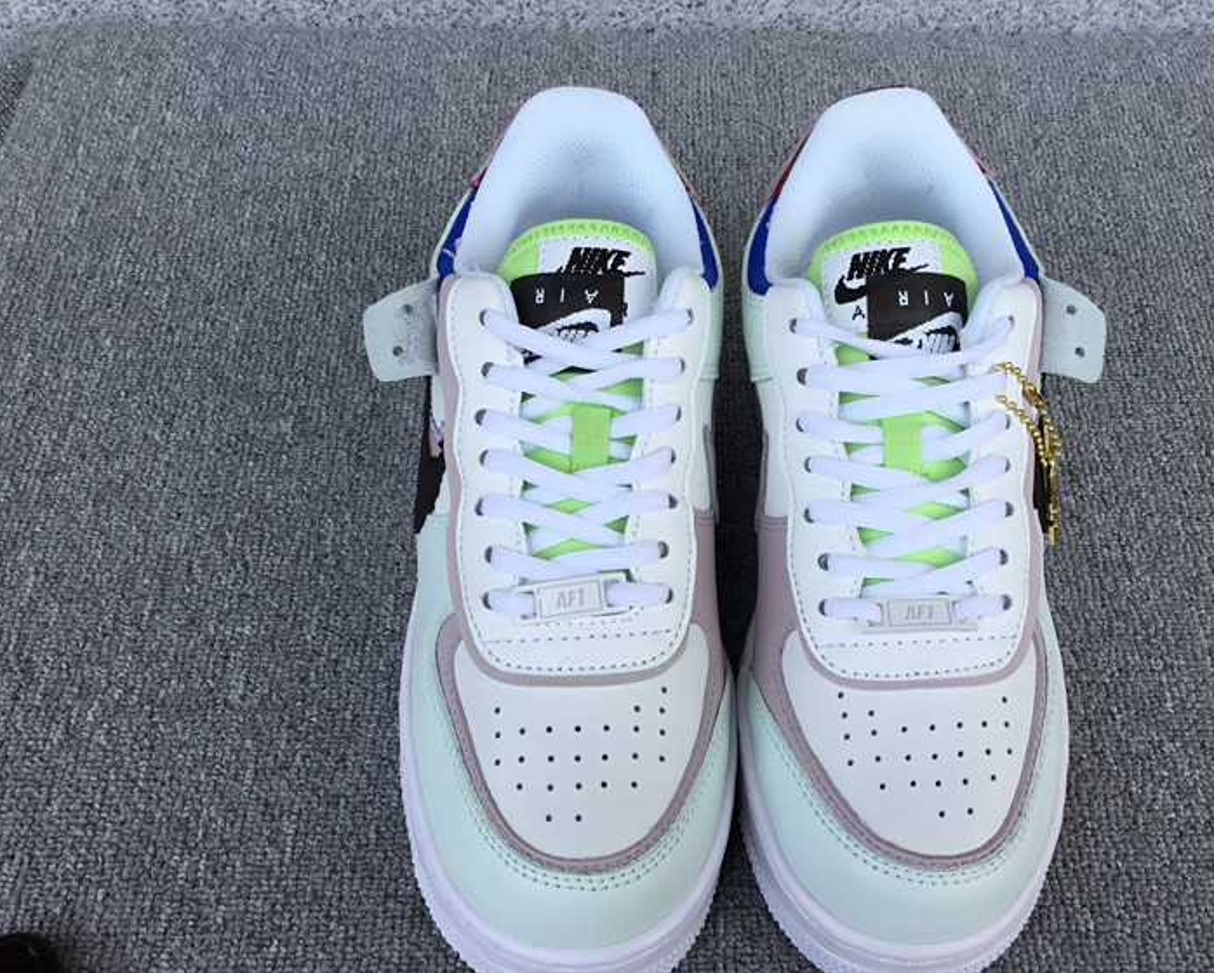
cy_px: 504
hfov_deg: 46.7
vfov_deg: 38.2
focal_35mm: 39
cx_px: 689
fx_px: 1402
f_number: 2.4
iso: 25
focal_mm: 3.3
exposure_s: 1/473
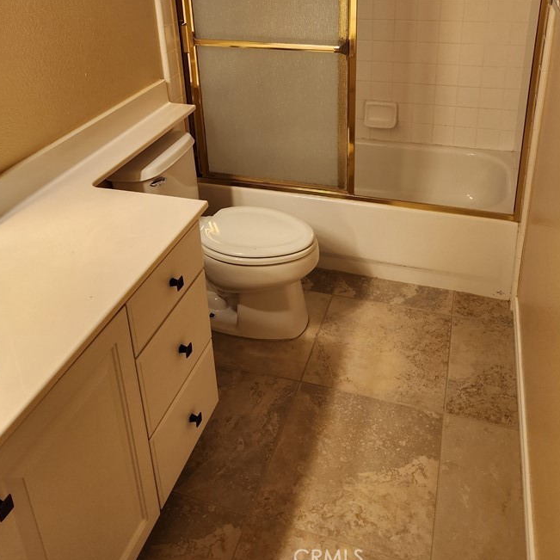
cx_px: 305
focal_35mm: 32
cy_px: 129
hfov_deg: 51.0
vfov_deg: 48.8
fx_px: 586
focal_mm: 5.4
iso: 160
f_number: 1.8
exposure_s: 1/120
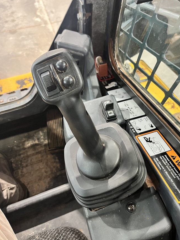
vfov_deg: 61.5
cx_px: 99
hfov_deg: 48.2
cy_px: 109
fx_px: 201
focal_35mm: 29
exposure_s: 1/60
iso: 500
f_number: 1.6
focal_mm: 5.1
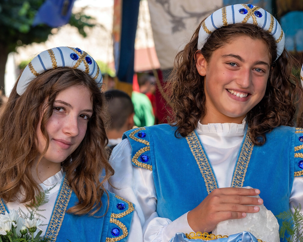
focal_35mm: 167
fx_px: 1498
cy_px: 103
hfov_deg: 11.5
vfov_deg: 9.3
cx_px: 241
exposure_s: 1/100
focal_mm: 105
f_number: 8
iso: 250
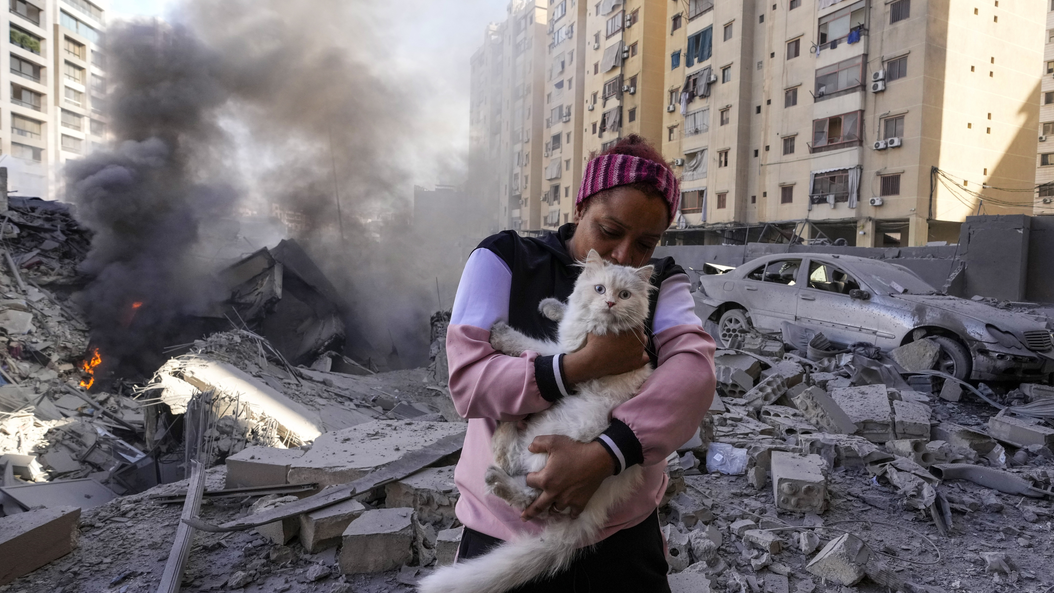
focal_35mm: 17
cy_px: 292
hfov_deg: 95.9
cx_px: 530
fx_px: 475
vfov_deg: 63.9
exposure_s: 1/800
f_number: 7.1
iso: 1600
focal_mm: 16
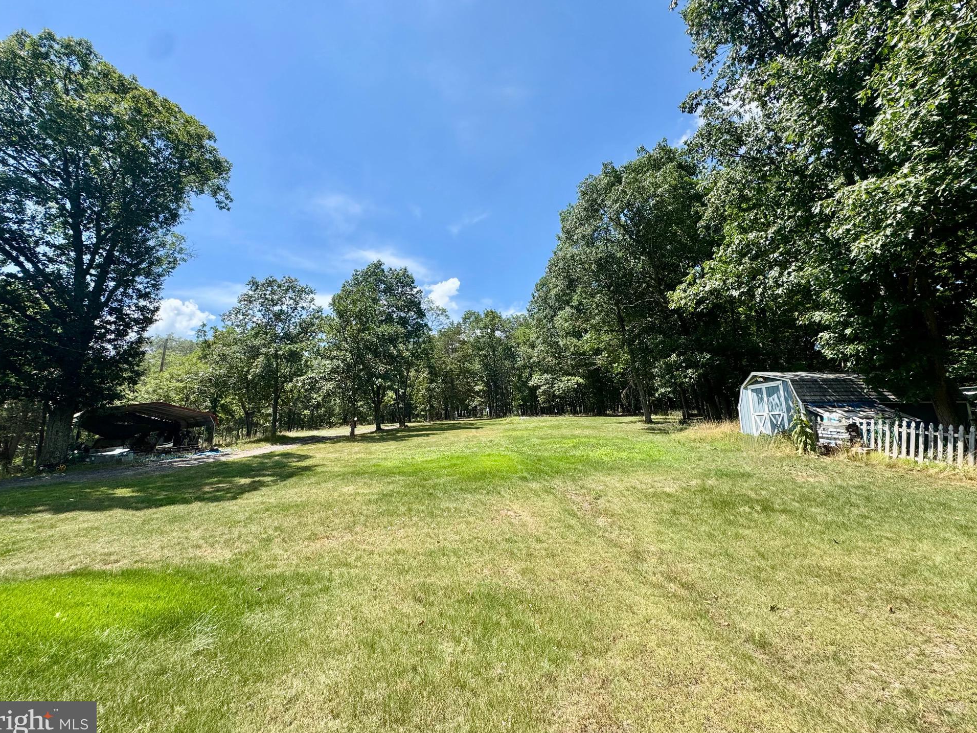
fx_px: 423
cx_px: 492
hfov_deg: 98.2
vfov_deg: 81.7
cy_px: 351
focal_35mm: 15
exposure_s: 1/1449
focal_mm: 2.22
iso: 50
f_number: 2.2
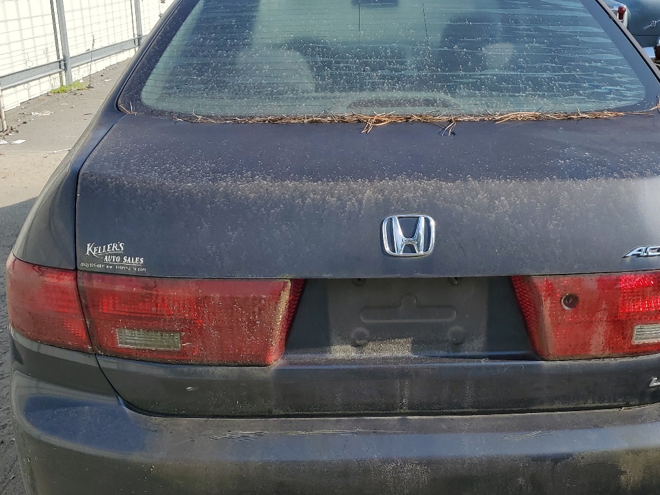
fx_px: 782
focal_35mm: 41
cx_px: 395
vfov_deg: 35.1
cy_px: 258
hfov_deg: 45.5
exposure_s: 1/2500
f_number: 1.5
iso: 50
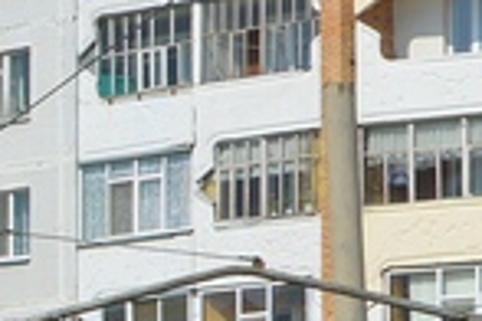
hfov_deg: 5.5
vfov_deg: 3.7
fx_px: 4907
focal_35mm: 366
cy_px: 516
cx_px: -348
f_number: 9
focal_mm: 35
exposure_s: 1/320
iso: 100
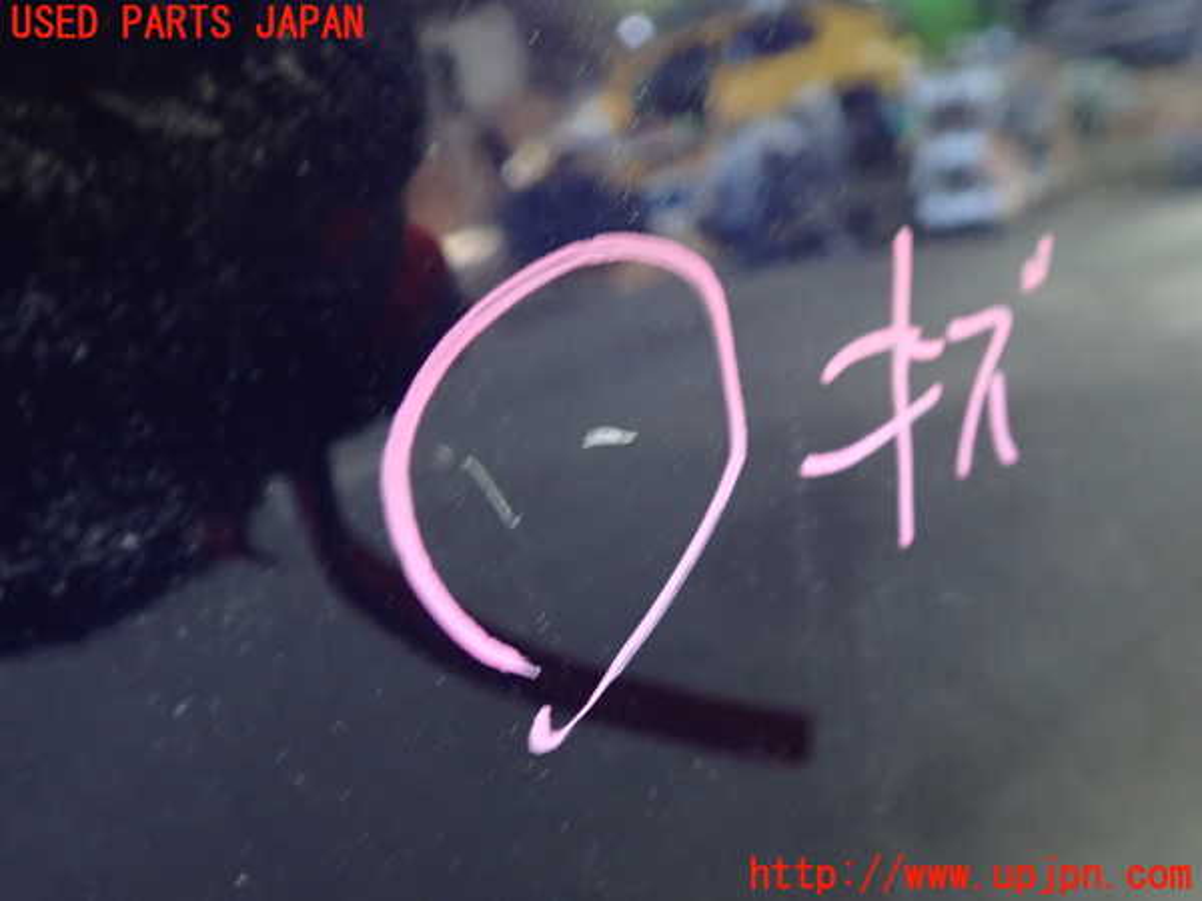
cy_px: 450
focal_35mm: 30
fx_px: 1042
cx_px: 601
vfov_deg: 46.8
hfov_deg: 60.0
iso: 800
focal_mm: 5.4
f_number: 2.3
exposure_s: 1/15
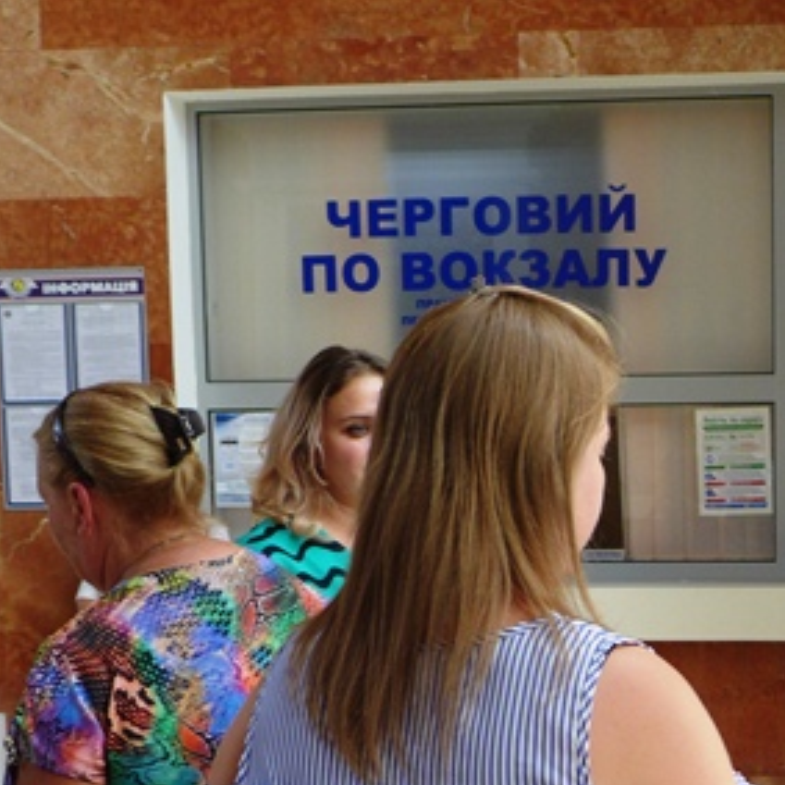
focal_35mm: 84
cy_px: 738
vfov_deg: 20.2
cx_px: 771
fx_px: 2155
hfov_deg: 20.1
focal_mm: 6.9
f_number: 2.5
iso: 80
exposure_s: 1/125
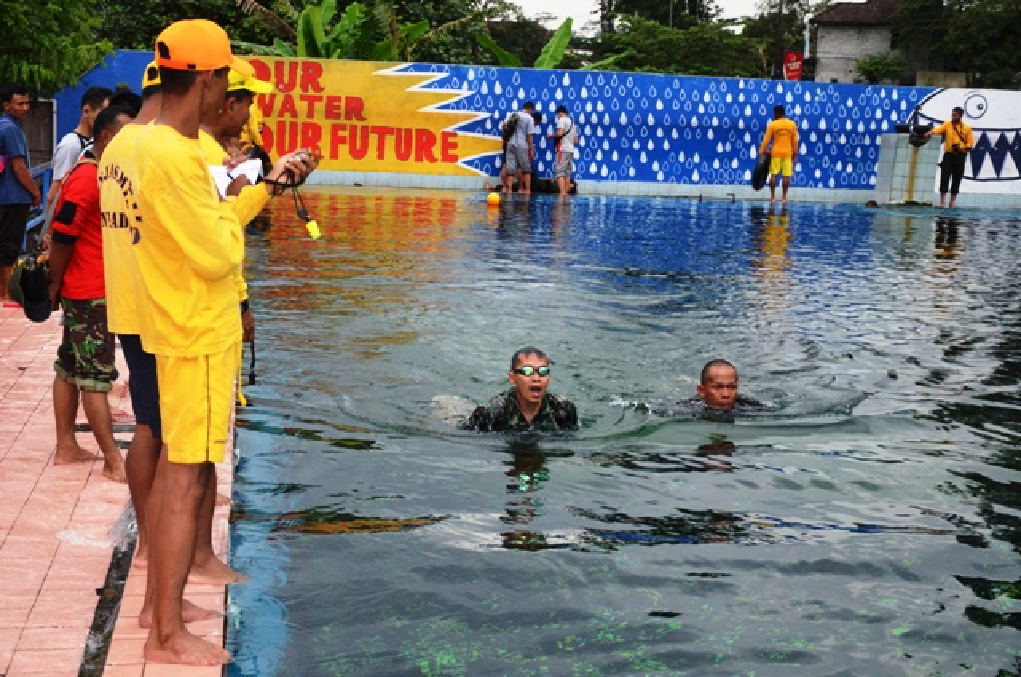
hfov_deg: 35.1
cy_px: 338
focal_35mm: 57
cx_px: 510
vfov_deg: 23.7
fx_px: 1613
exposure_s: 1/125
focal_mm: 38
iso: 200
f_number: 4.5
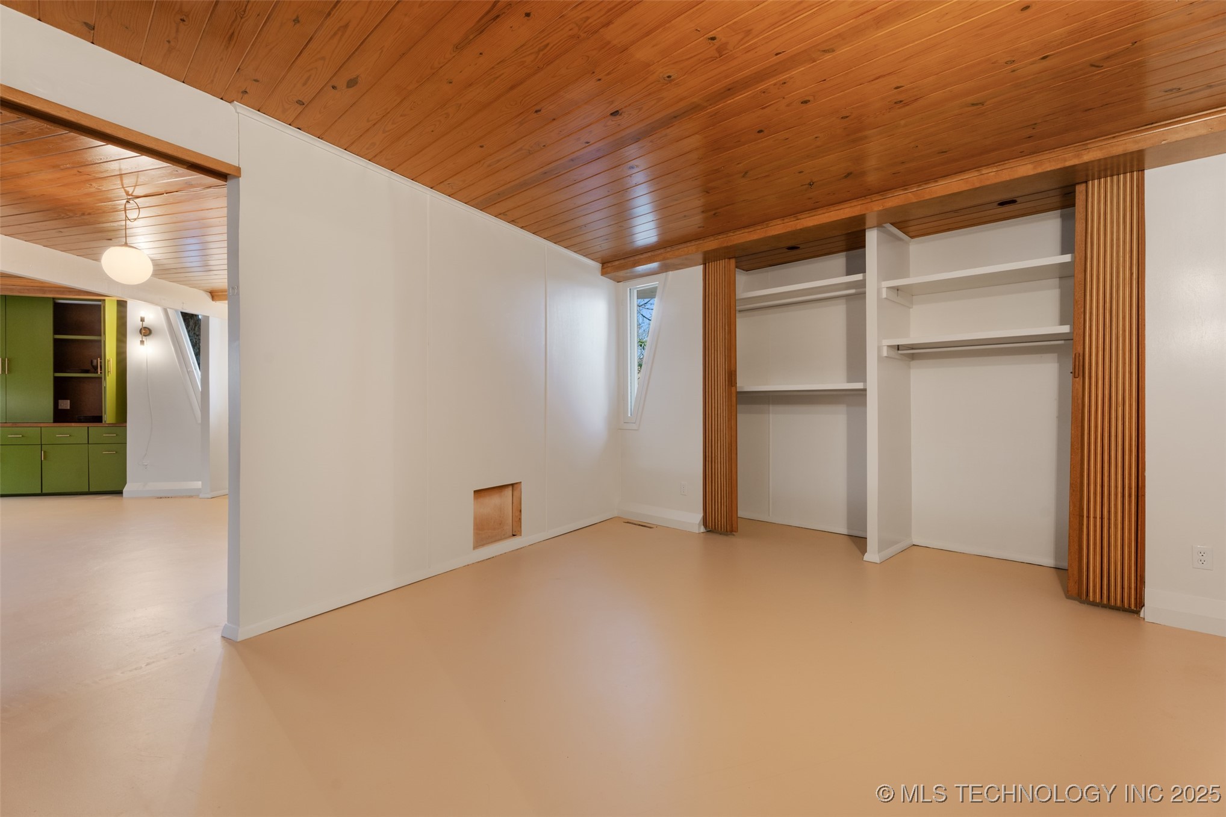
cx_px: 613
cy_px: 408
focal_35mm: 16
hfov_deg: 96.7
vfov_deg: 73.7
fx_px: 545
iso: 250
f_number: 9
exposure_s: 1/1.67
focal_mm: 16
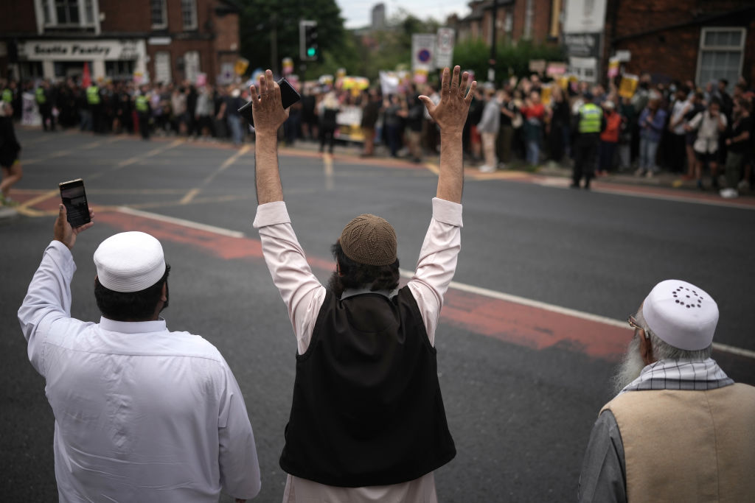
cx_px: 378
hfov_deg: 54.4
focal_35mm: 35
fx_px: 734
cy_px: 252
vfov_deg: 37.9
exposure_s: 1/2500
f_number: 1.4
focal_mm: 35
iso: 200
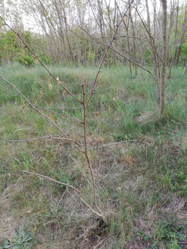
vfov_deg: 67.3
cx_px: 94
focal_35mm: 26
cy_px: 124
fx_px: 187
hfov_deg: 53.1
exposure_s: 1/50
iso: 200
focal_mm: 3.81
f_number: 2.2
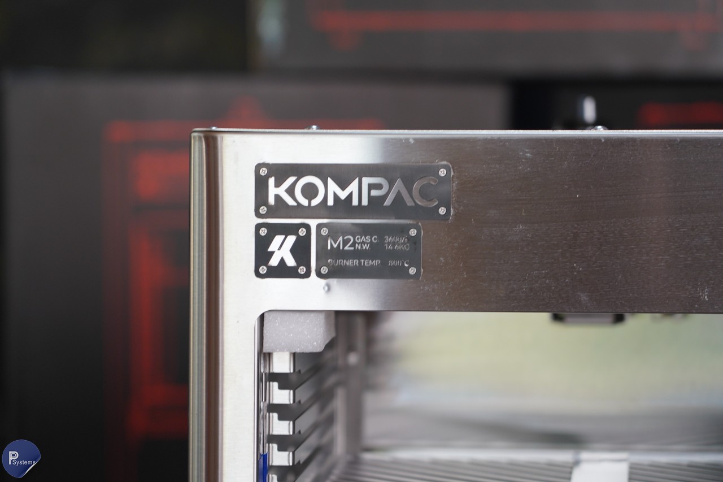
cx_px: 362
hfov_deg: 19.5
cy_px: 241
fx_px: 2108
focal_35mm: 105
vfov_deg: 13.0
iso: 800
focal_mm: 105
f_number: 4
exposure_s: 1/125
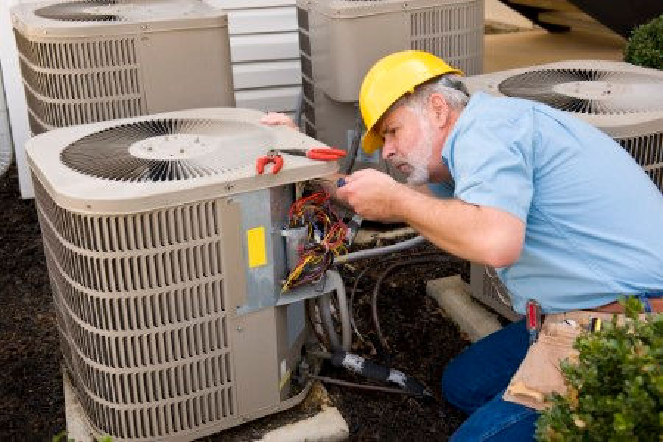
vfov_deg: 28.1
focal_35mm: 48
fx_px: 884
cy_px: 221
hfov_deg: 41.1
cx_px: 332
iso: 200
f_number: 5.6
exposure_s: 1/160
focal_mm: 48
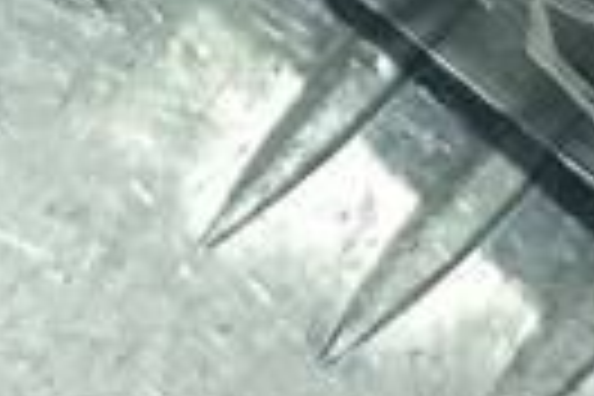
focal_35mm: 225
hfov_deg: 9.0
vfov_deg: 5.7
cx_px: -126
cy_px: -731
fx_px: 3712
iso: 104
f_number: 1.79
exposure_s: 1/428
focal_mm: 4.7
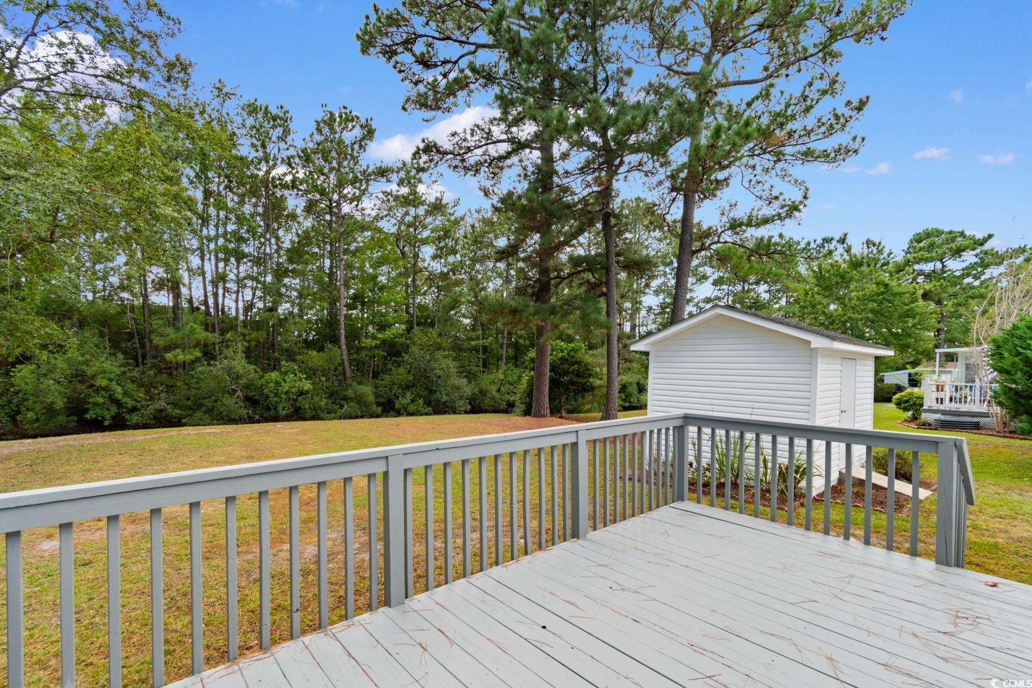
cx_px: 516
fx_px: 430
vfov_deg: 77.3
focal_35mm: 15
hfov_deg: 100.4
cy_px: 344
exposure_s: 1/80
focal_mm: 10
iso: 100
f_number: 4.5
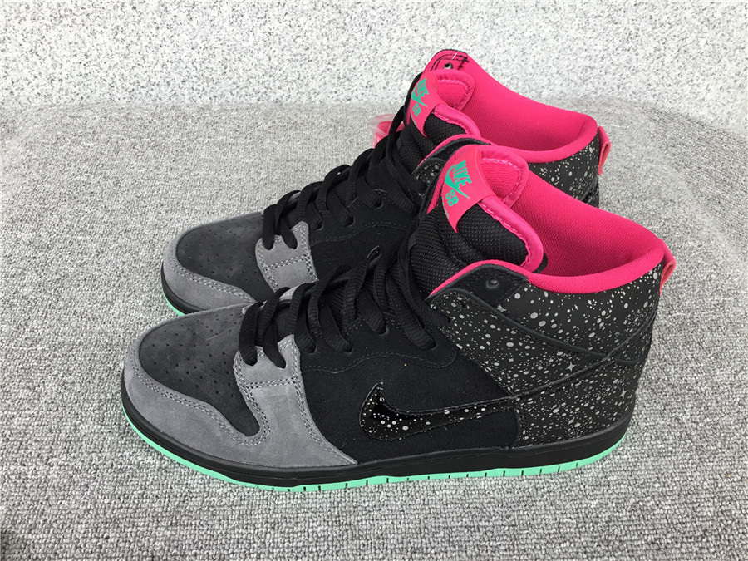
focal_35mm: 31
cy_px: 280
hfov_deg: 58.4
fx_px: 670
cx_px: 374
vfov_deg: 45.4
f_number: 2.4
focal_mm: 3.3
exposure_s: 1/121
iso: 25
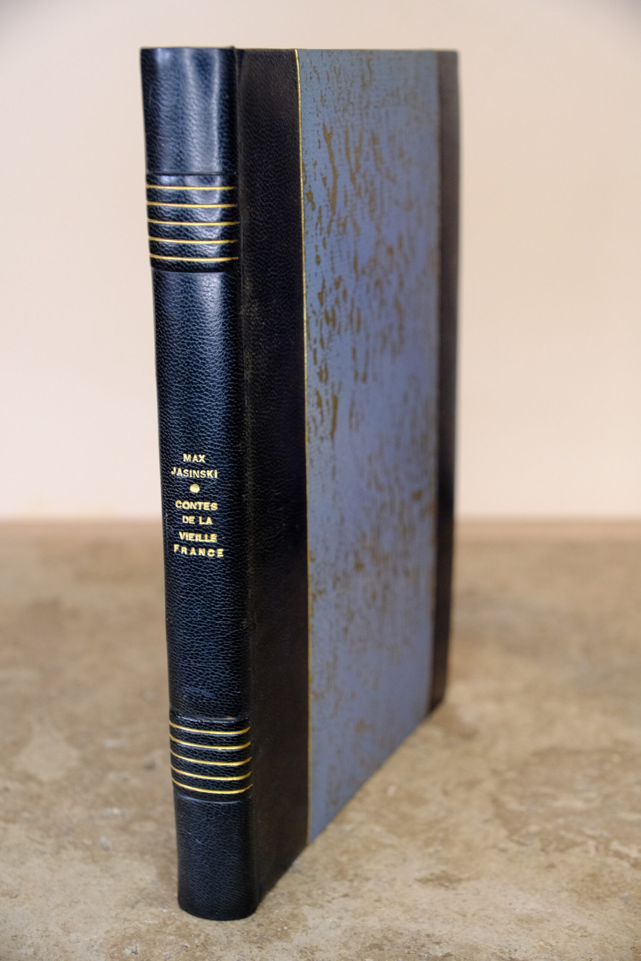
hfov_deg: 28.1
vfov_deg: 41.1
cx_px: 320
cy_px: 480
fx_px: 1282
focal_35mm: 48
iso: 2500
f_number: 4
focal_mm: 32.1
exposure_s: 1/100
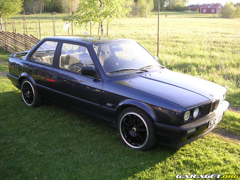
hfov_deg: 49.0
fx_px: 263
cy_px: 90
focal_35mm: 38
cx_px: 120
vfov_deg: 37.7
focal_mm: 6
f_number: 2.8
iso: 50
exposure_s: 1/60
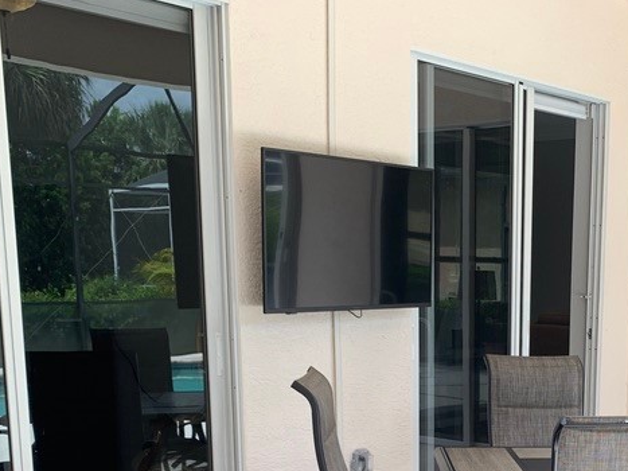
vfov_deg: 24.3
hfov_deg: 32.9
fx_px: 1034
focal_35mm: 57
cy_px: 493
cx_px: 496
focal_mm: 4.25
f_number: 1.8
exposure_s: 1/201
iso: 25
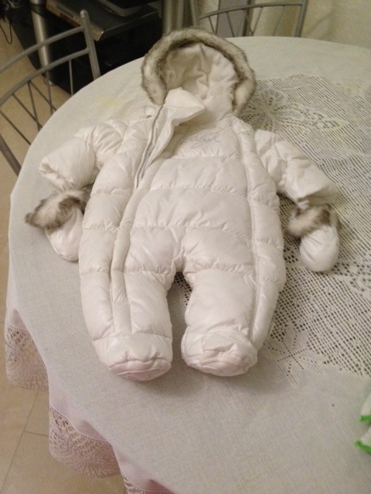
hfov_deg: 40.7
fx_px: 500
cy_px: 247
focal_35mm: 35
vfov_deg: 52.6
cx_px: 186
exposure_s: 1/20
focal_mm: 4.28
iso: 320
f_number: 2.4
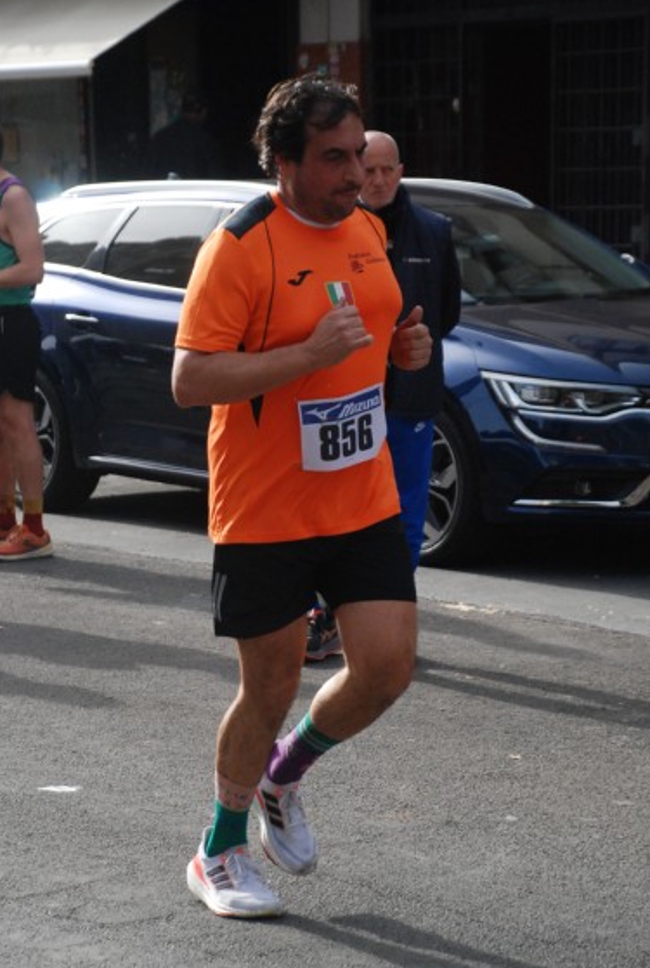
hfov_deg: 10.7
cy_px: 496
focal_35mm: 129
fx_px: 3474
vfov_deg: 15.8
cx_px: 344
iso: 1000
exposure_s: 1/1250
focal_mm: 80
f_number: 5.6
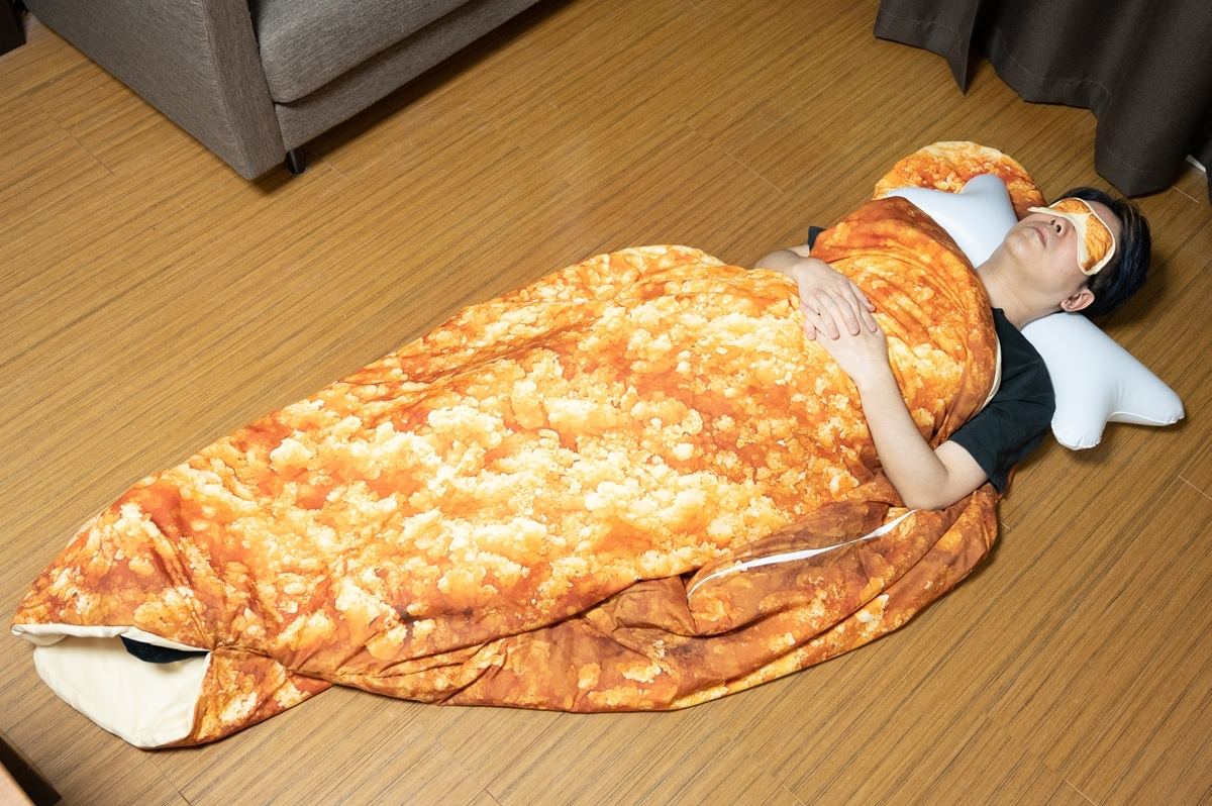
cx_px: 606
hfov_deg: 57.3
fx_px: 1110
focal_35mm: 33
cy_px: 403
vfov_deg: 39.9
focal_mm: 33
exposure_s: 1/60
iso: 3200
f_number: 4
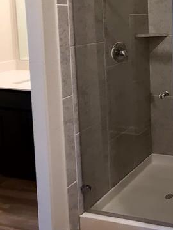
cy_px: 29
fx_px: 247
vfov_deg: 46.0
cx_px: 256
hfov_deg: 27.4
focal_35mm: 37
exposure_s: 1/60
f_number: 2.2
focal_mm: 2.2
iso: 320
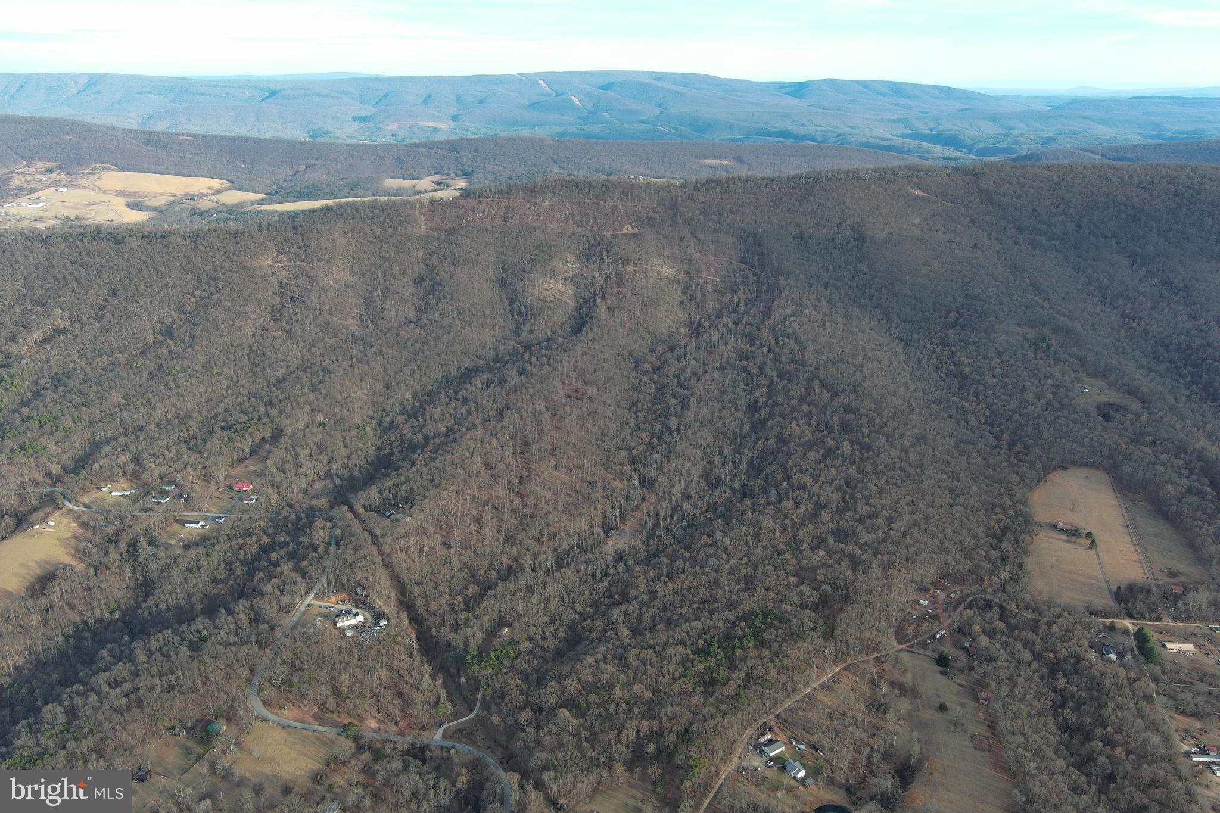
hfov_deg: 63.7
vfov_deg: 45.0
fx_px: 983
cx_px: 610
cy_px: 406
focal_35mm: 29
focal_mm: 10.57
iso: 100
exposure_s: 1/424
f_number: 2.8
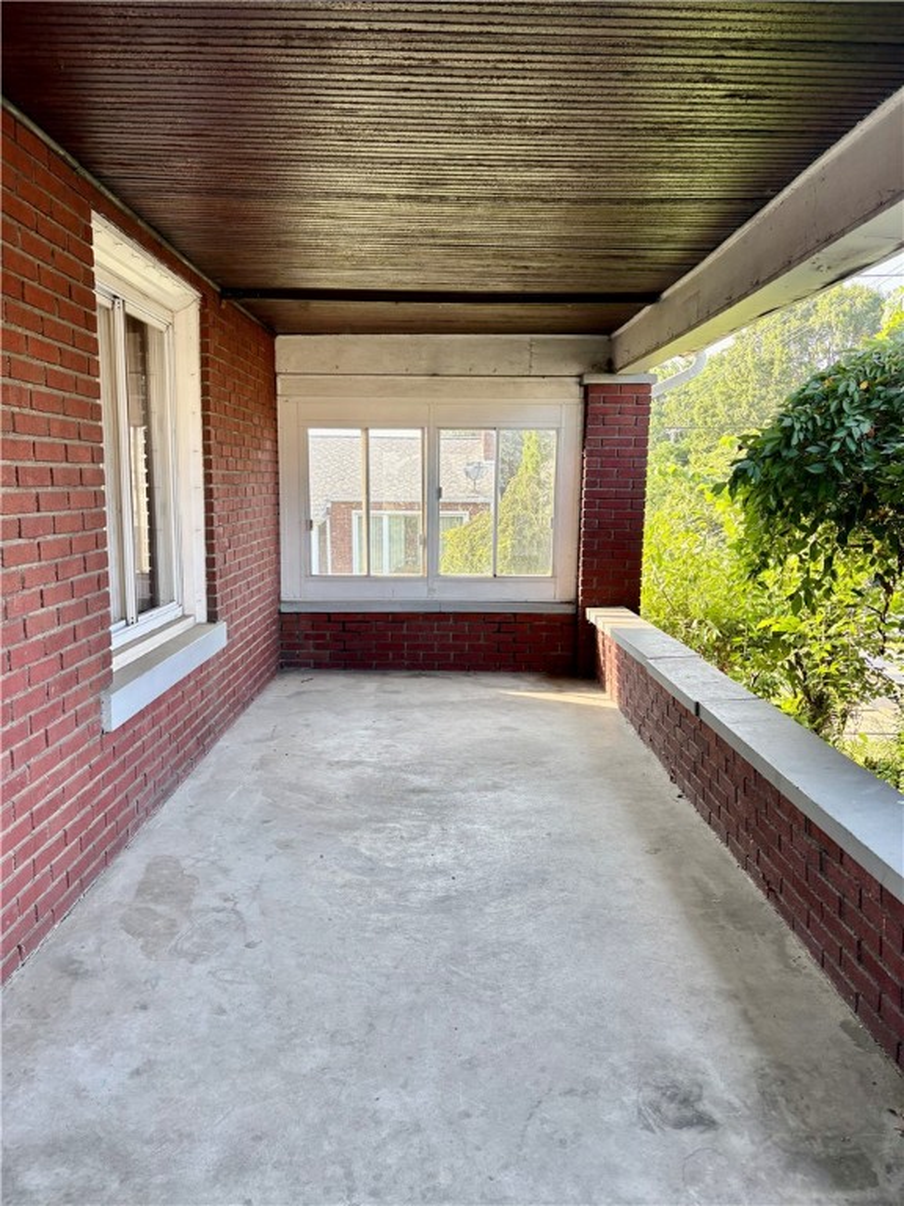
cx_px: 452
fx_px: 905
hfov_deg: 53.1
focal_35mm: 26
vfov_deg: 67.3
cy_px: 603
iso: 50
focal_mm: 5.96
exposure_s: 1/140
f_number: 1.6
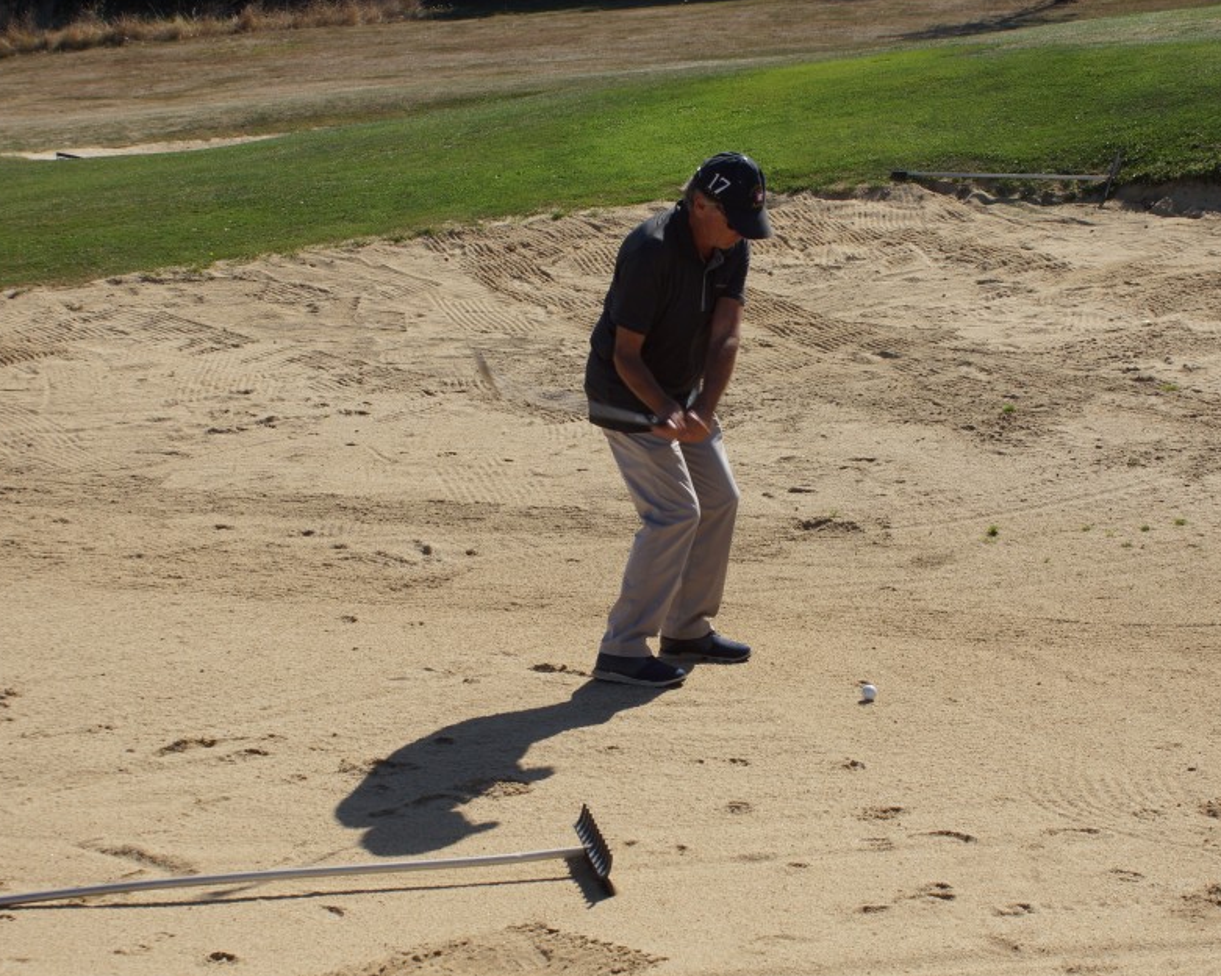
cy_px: 507
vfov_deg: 23.6
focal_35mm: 65
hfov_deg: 29.3
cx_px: 729
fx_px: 2334
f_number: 9
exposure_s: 1/250
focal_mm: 35
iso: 100
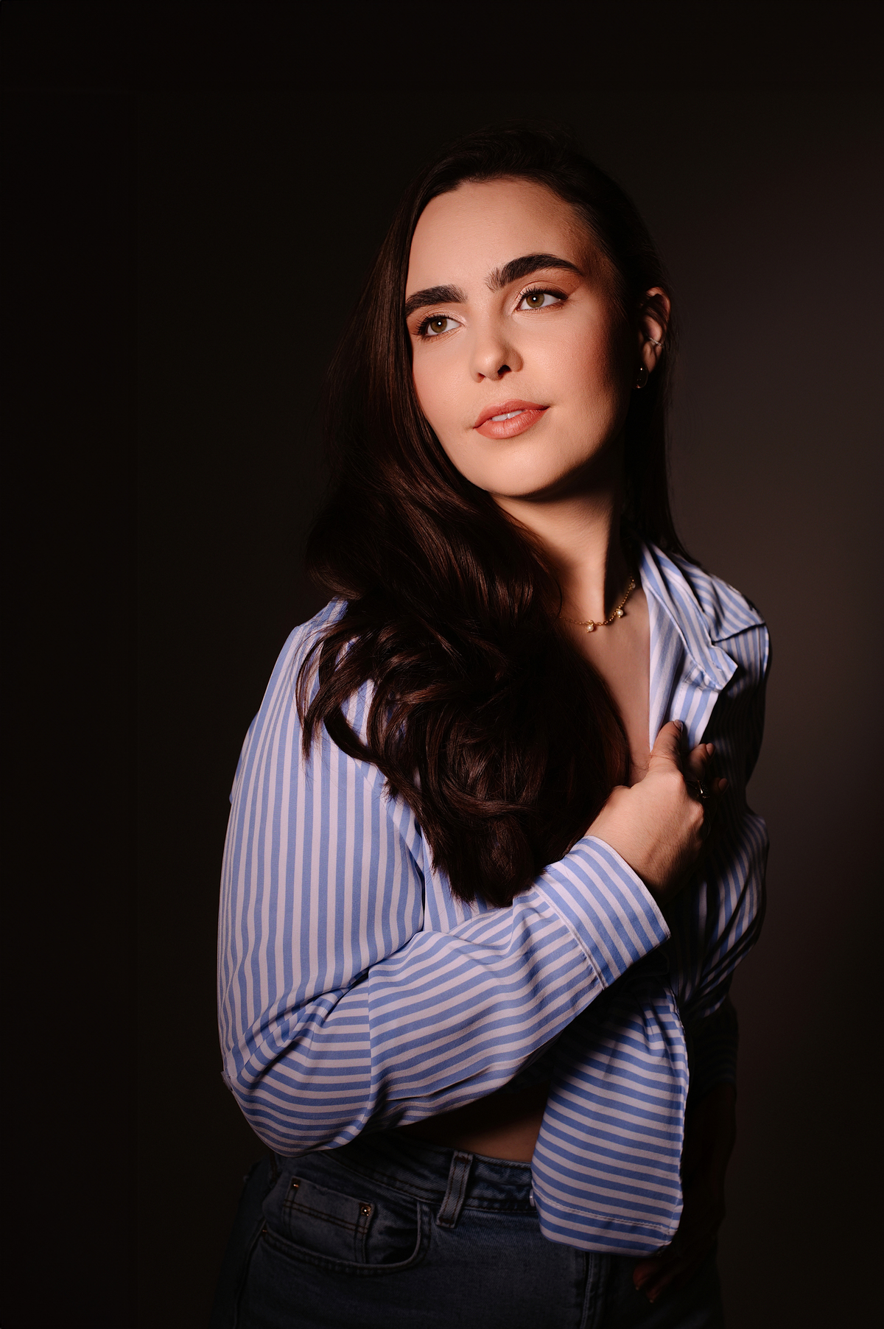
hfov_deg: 27.0
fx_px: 1844
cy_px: 664
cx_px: 442
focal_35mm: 50
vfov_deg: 39.6
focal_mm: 50
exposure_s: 1/160
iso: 100
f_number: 5
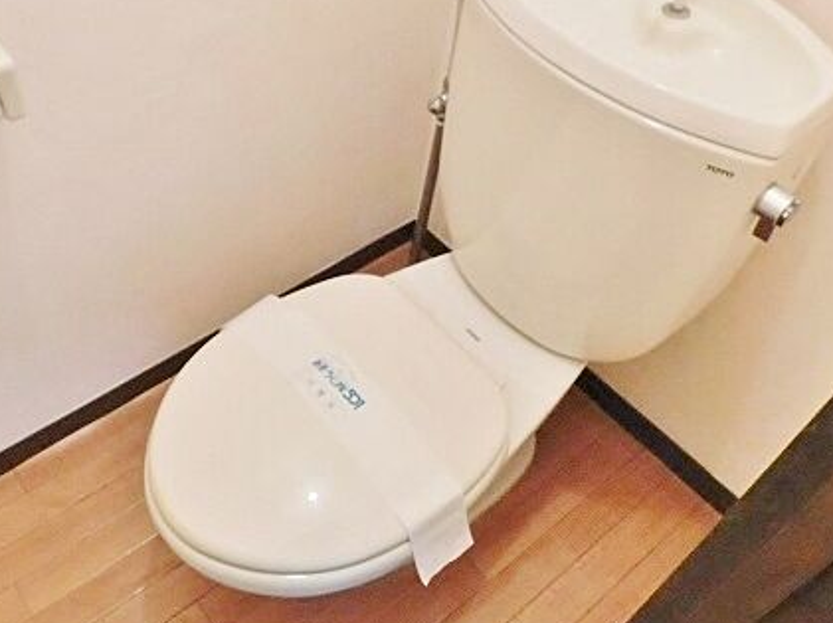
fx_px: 842
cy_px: 271
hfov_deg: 52.3
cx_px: 334
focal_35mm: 35
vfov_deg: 40.6
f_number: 3
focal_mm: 4
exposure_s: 1/20
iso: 400
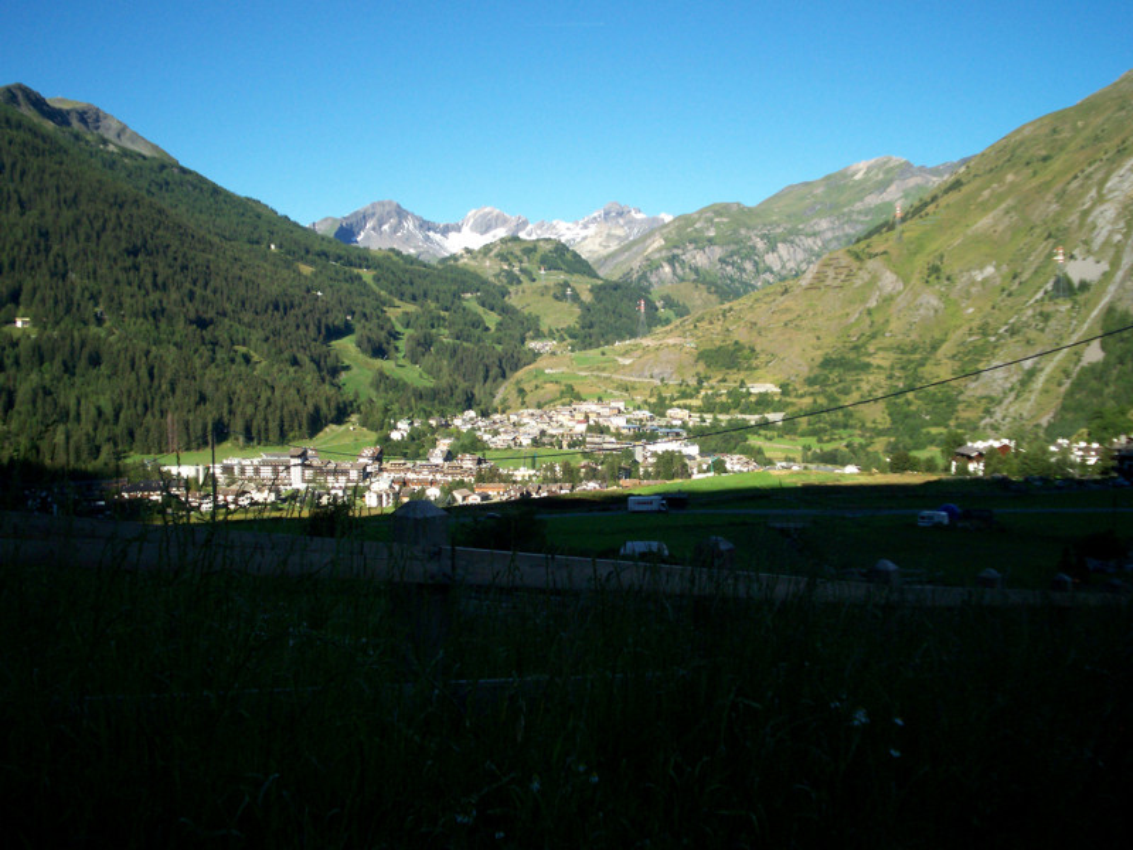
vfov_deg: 39.7
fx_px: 1178
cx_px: 566
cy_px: 425
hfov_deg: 51.4
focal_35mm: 36
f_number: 4.5
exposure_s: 1/489
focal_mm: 5.9
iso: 100
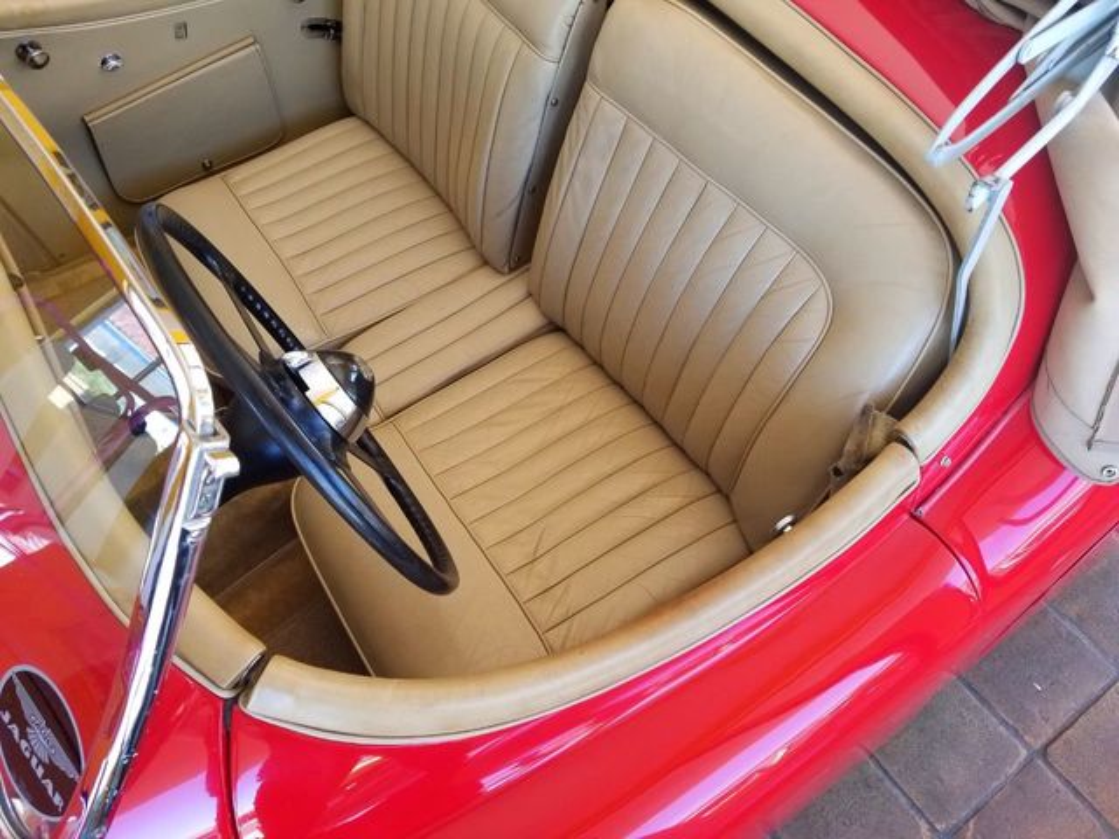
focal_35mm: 26
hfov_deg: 67.3
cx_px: 560
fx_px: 840
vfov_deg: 53.1
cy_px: 420
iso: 100
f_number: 1.7
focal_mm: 4.3
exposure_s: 1/120
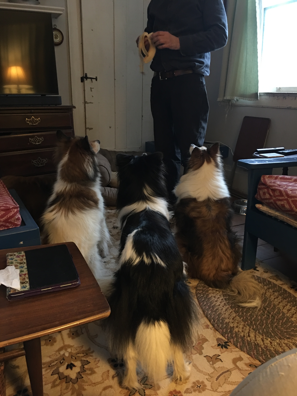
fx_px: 332
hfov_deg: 48.2
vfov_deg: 61.7
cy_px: 198
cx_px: 148
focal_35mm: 29
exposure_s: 1/4
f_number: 2.2
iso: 100
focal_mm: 4.15
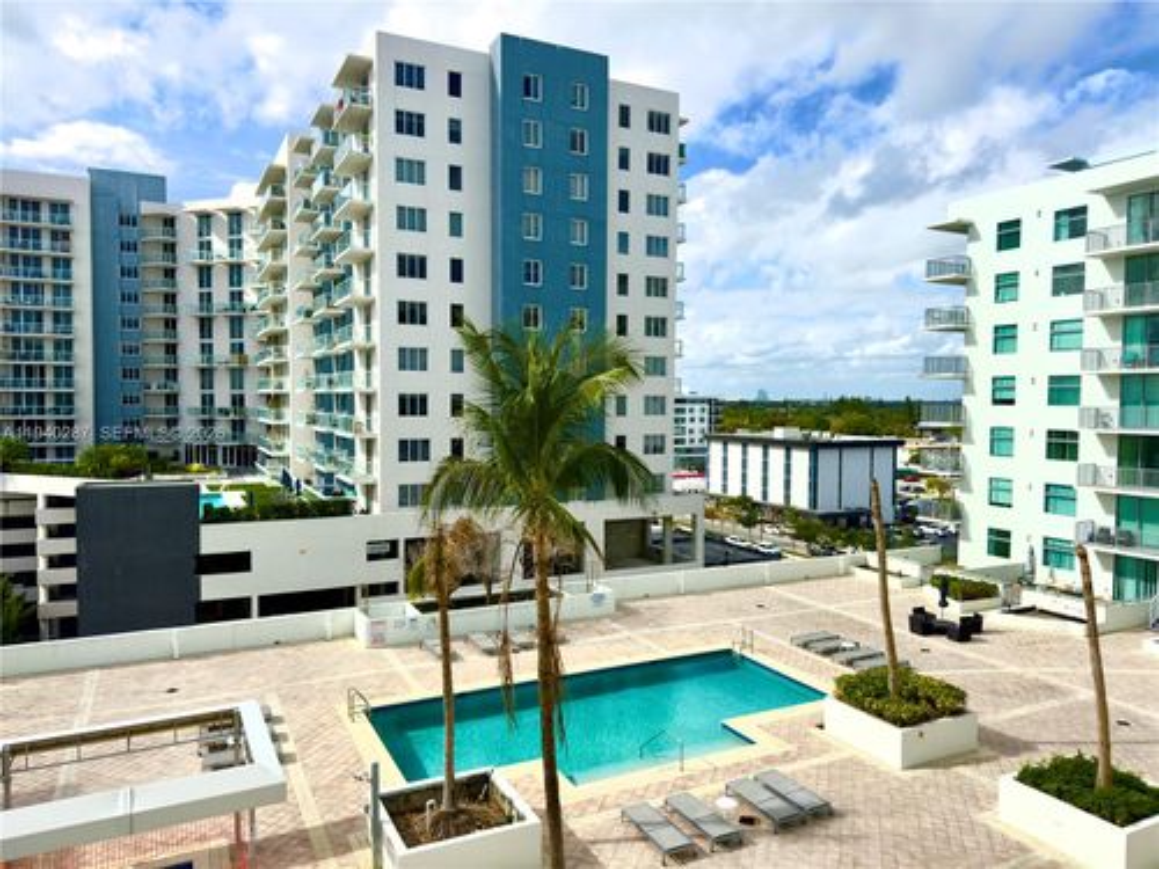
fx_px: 804
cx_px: 580
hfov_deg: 71.6
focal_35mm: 24
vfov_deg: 56.8
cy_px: 434
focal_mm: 6.76
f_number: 1.78
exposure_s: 1/5618
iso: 64
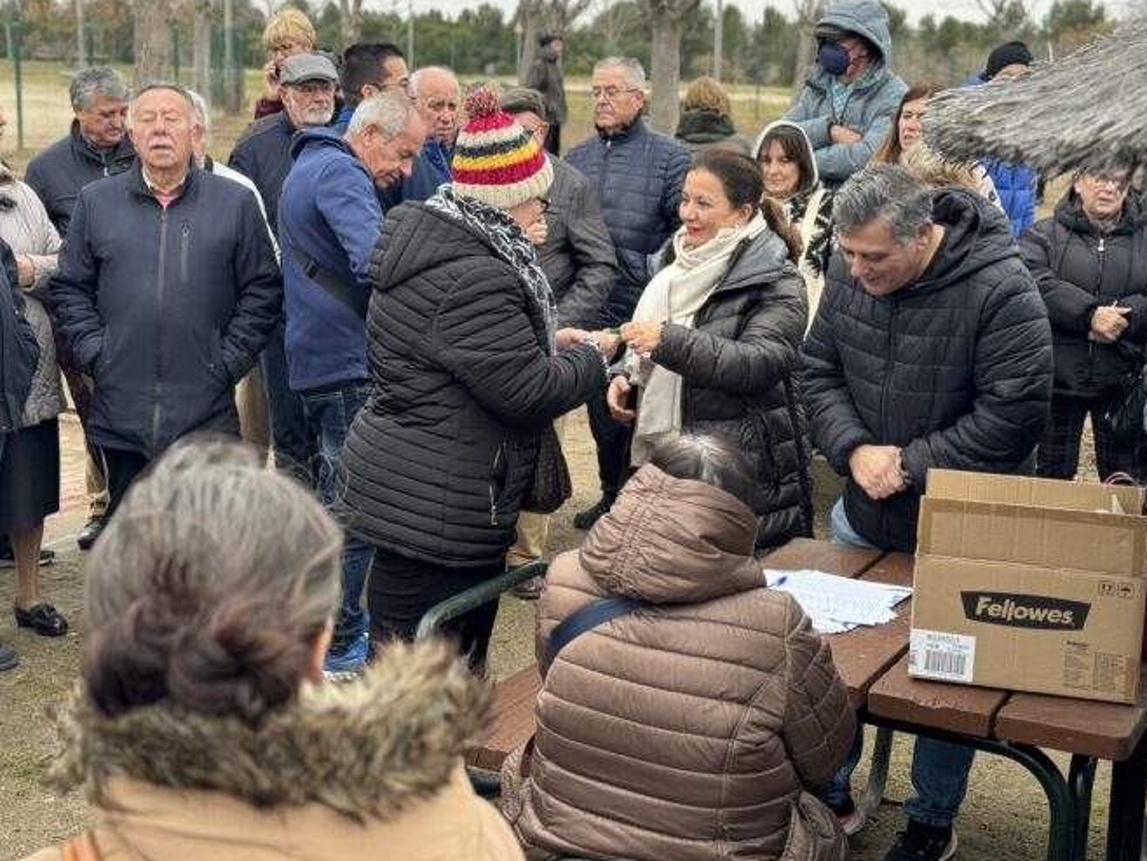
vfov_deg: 26.1
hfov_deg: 34.3
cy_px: 375
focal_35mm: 56
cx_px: 558
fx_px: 1856
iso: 64
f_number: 1.78
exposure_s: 1/370
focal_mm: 6.86
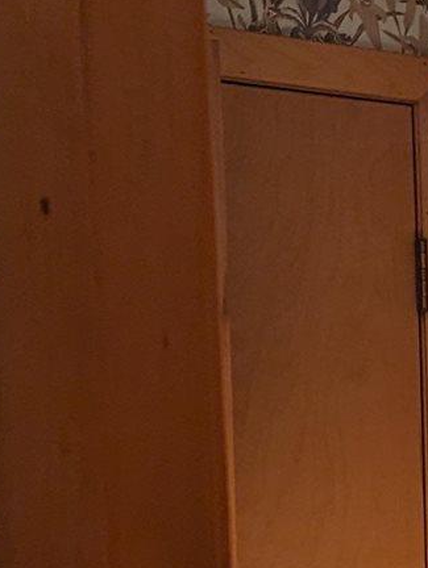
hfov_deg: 9.8
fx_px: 2106
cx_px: 1125
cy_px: 602
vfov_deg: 15.1
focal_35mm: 128
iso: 62
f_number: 1.85
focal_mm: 6.81
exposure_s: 1/60
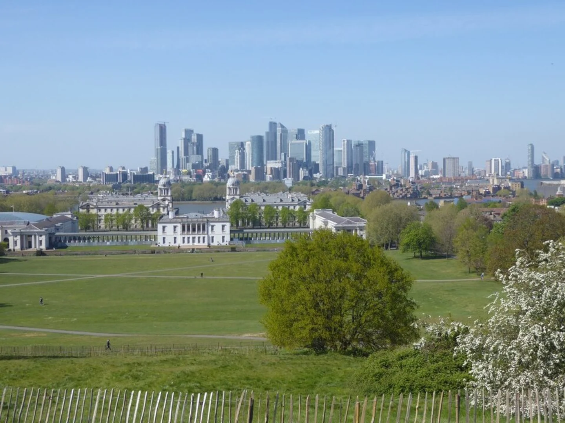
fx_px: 767
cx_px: 282
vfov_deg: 30.9
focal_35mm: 47
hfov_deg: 40.4
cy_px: 212
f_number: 4
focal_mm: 8.4
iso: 80
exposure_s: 1/640
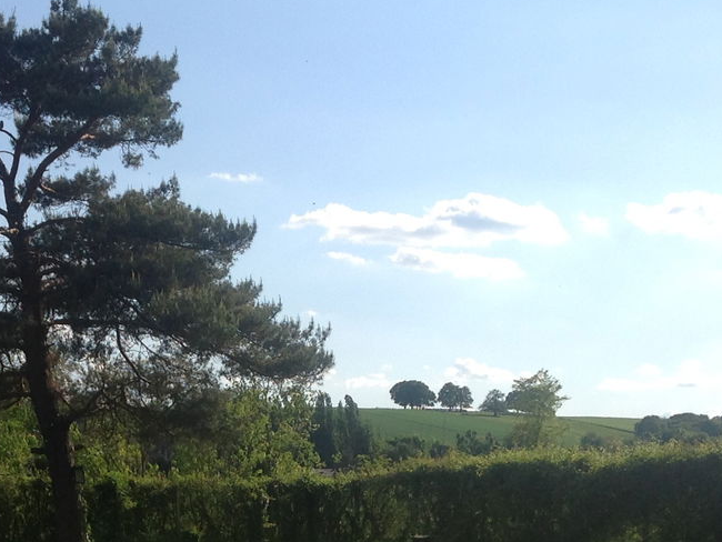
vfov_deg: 16.6
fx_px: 1794
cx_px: 166
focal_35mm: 86
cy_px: 620
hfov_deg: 22.5
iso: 50
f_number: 2.4
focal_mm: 4.28
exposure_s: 1/1890
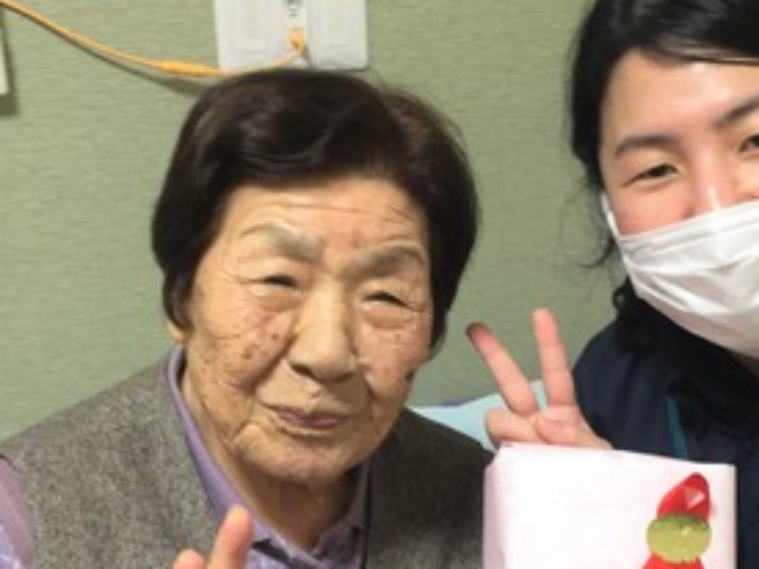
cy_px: 481
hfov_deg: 30.9
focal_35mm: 62
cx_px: 531
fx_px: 1359
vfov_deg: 23.2
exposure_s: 1/30
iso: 125
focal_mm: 3.3
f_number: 2.4
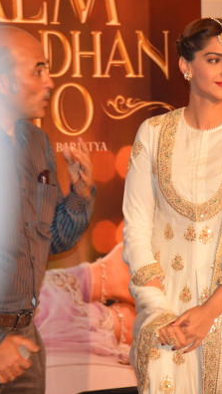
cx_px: 188
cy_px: 197
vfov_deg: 8.6
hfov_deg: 4.9
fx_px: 2612
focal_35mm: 250
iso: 1400
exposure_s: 1/60
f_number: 5.6
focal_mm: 105
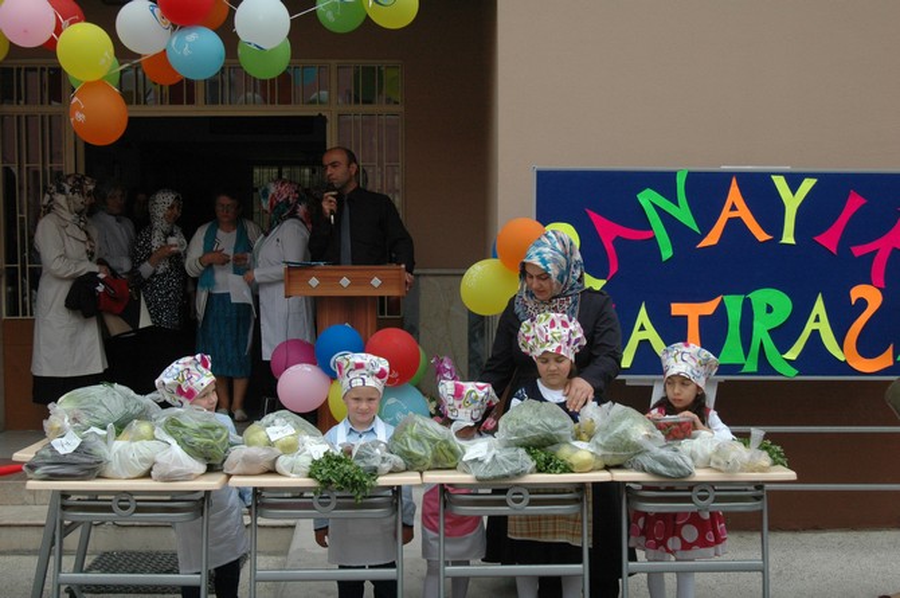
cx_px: 450
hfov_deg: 43.7
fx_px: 1124
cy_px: 299
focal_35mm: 45
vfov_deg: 29.8
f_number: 9
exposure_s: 1/320
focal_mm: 30
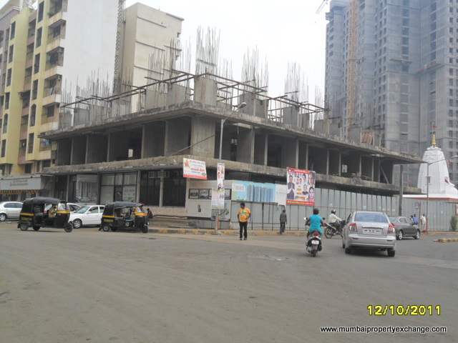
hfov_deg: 50.1
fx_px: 490
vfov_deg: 38.7
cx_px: 229
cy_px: 172
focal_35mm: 37
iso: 100
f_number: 4
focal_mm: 6.6
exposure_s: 1/350
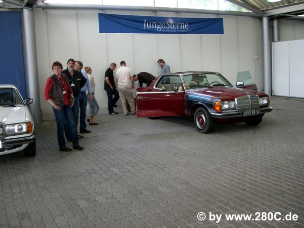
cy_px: 114
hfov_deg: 49.0
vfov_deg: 37.7
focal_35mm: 38
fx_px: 334
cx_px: 152
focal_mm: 6.2
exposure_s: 1/60
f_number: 2.7
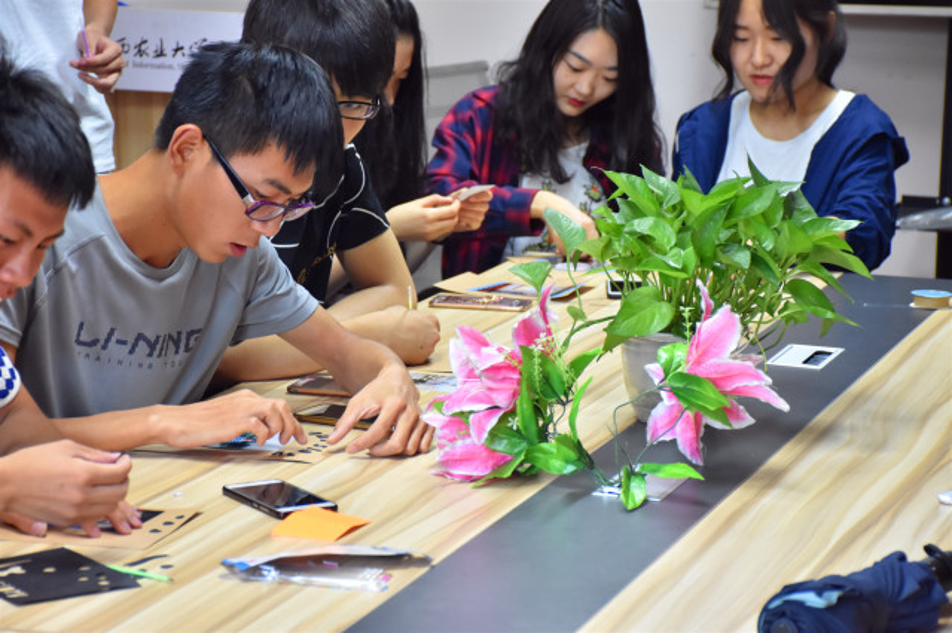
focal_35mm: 105
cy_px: 316
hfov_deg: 19.5
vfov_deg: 13.0
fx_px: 2775
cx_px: 476
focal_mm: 70
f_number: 5
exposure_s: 1/80
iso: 2000
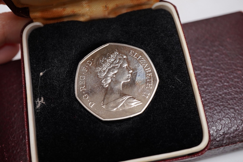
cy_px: 80
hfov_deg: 41.1
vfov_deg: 28.1
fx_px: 324
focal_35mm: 48
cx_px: 116
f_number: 9
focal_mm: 30
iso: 1250
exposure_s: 1/125
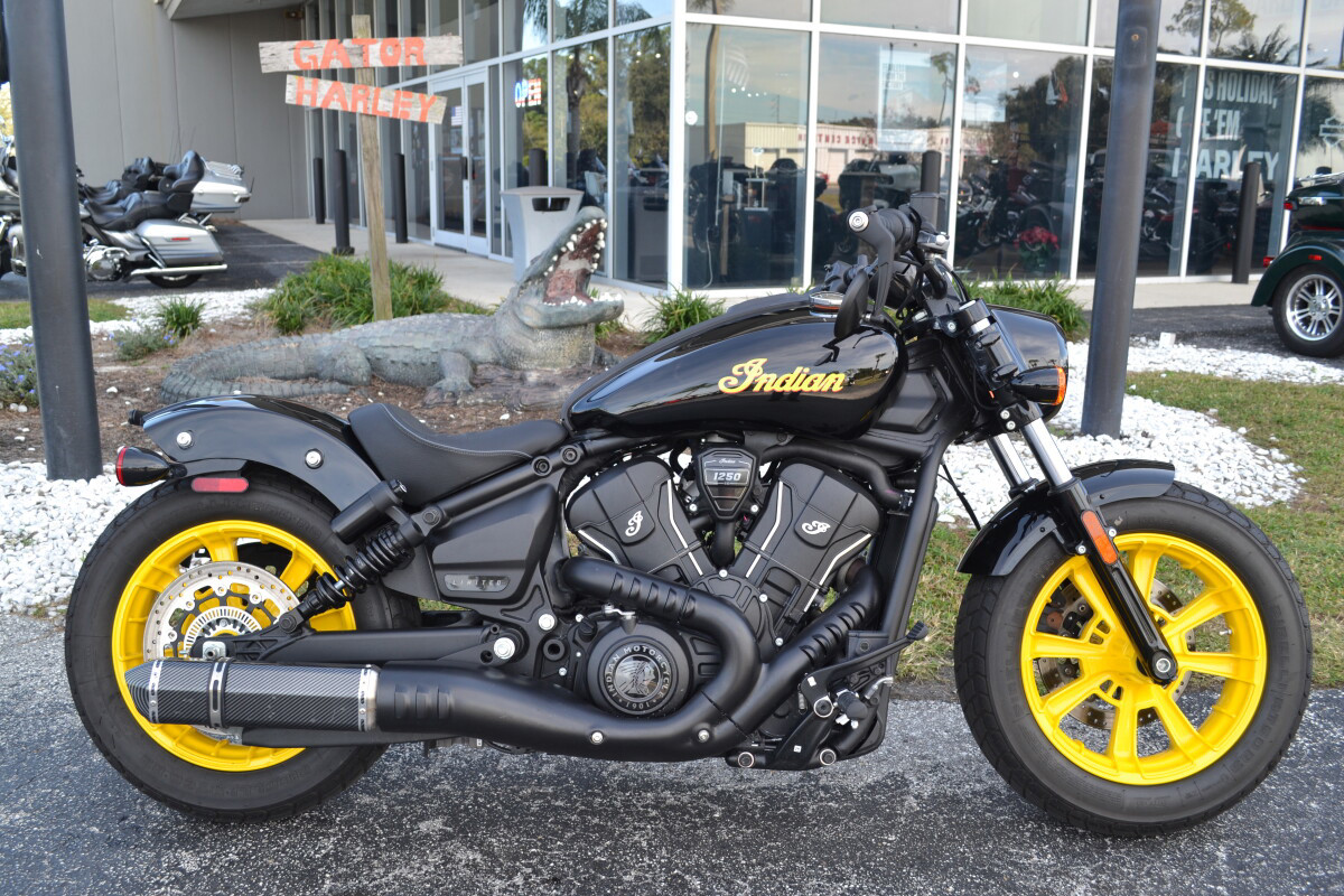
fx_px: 1232
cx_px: 672
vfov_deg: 40.0
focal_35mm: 33
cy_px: 448
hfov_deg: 57.2
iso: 200
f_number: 5.6
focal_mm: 22
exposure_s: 1/125
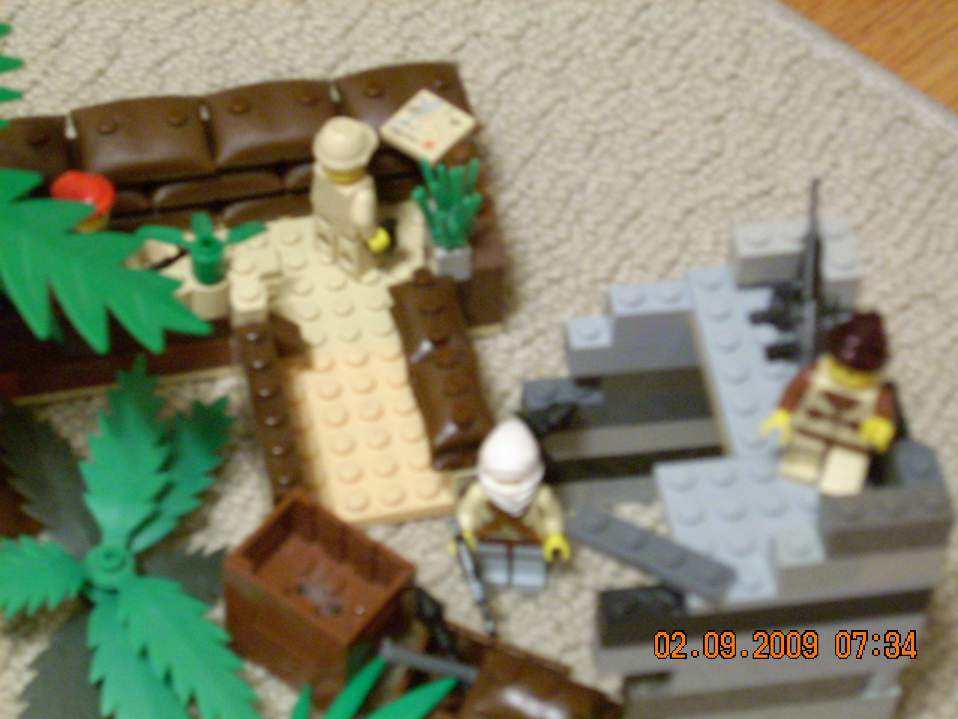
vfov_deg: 15.9
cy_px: 360
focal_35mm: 93
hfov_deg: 21.1
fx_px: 2574
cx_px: 479
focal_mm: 15.3
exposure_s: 1/4
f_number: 4.7
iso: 496
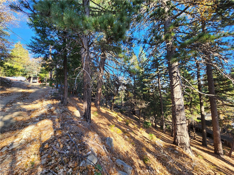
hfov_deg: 106.2
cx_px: 117
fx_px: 88
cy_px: 88
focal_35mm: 13
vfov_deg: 89.9
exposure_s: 1/134
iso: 50
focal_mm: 2.2
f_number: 2.2
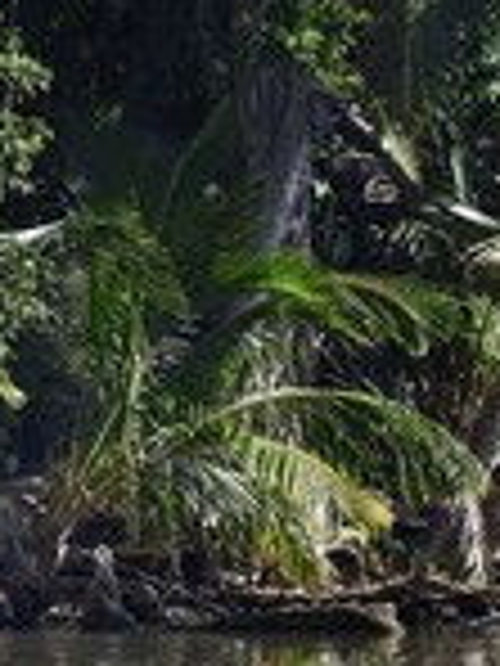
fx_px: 6856
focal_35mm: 356
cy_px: 333
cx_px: 101
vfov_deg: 5.6
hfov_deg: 4.2
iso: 200
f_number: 6.3
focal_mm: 130
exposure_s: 1/400
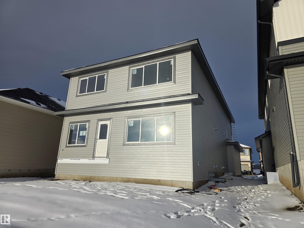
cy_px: 114
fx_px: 202
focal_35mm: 23
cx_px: 152
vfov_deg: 58.9
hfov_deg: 73.9
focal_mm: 6.3
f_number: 1.7
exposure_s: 1/7944
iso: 50
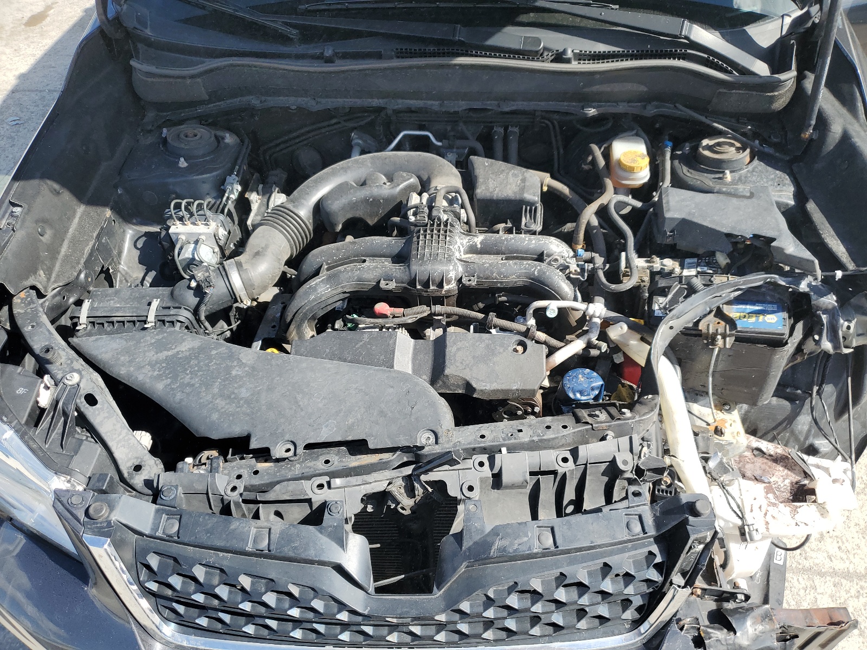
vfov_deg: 53.1
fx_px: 651
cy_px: 325
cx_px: 434
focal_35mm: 26
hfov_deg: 67.3
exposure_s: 1/1250
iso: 50
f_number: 1.5
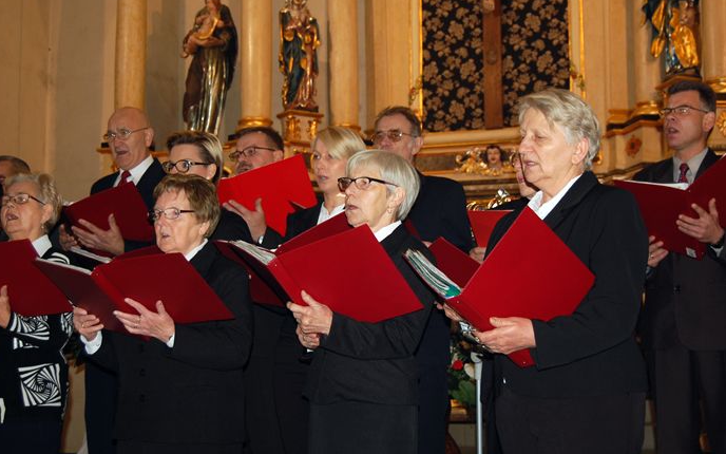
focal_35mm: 59
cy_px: 219
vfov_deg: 22.0
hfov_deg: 34.5
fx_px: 1167
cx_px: 359
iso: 400
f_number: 5
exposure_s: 1/60
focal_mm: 38
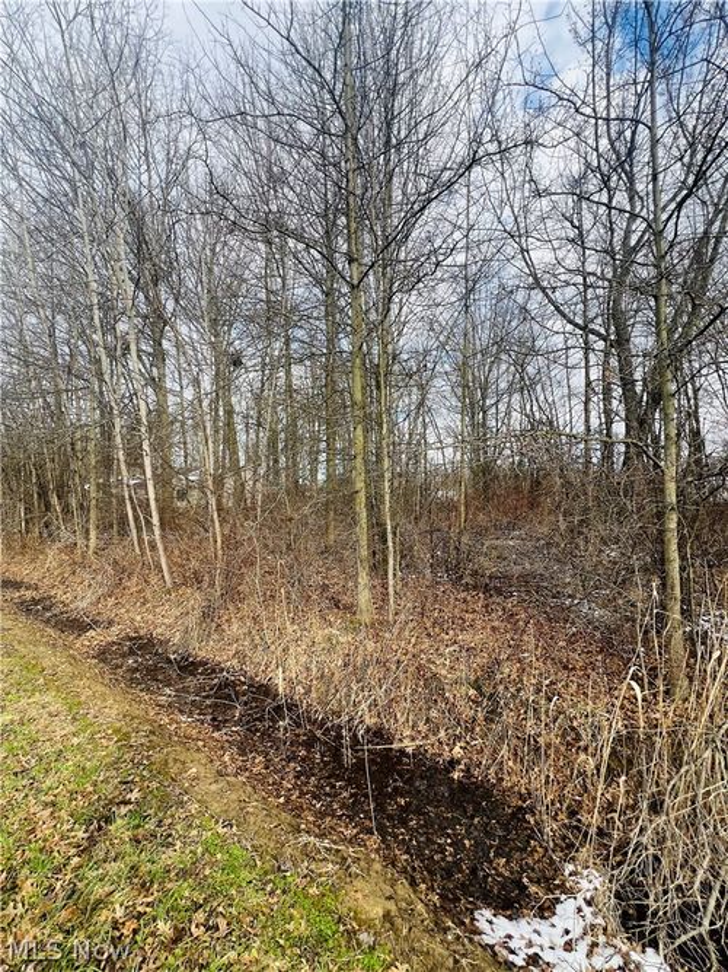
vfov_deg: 106.2
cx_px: 364
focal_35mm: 13
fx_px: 365
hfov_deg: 89.9
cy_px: 486
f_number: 1.8
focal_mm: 1.57
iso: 32
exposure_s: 1/301
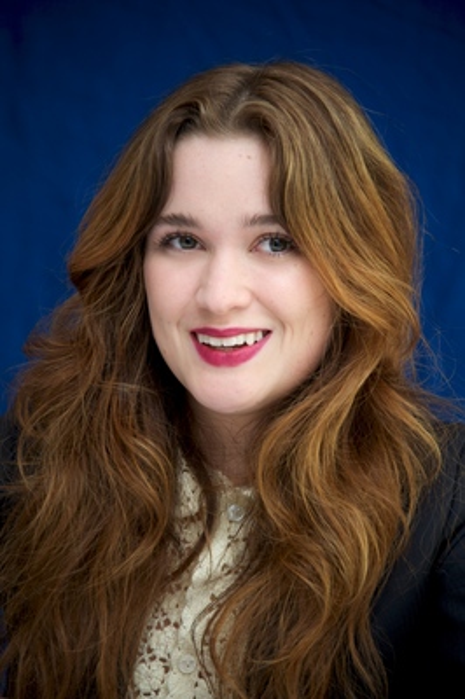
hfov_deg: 5.5
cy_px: 350
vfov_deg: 8.2
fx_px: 4852
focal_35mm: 250
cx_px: 232
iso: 500
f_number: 5.6
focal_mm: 250
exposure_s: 1/60
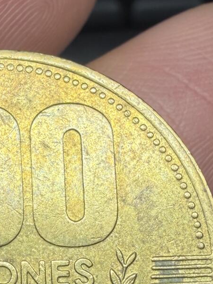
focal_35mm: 78
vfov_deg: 24.4
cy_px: 248
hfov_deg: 18.2
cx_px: -25
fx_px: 640
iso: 40
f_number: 2.2
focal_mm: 2.22
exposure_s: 1/202
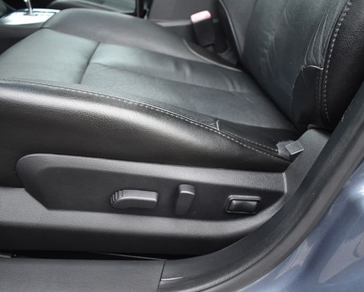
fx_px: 334
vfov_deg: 47.1
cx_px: 165
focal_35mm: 31
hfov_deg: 57.1
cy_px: 146
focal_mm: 18
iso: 560
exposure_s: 1/250
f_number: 3.5
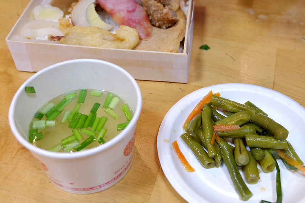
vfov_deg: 35.0
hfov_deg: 50.7
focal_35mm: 38
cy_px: 102
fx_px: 322
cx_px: 152
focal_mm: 25.6
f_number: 4.5
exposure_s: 1/28
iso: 800
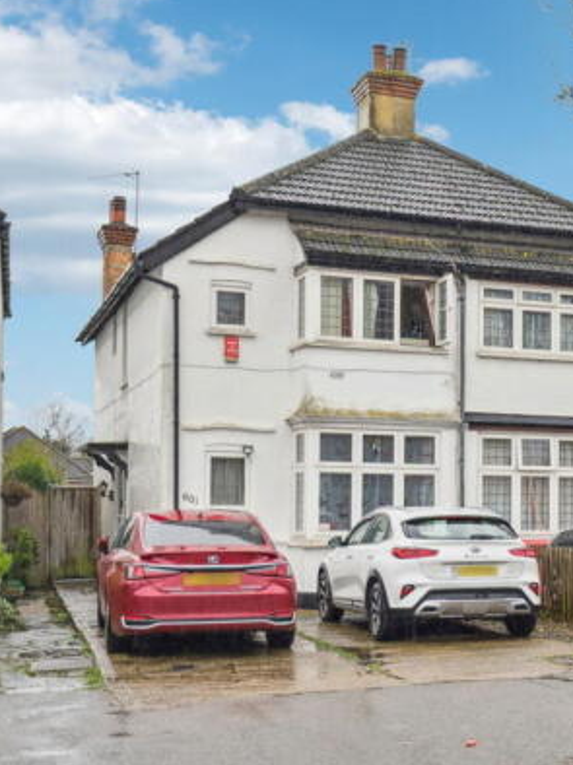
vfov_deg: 34.4
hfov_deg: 25.1
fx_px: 1237
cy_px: 366
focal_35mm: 56
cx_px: 537
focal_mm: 35
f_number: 4.5
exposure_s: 1/125
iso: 320
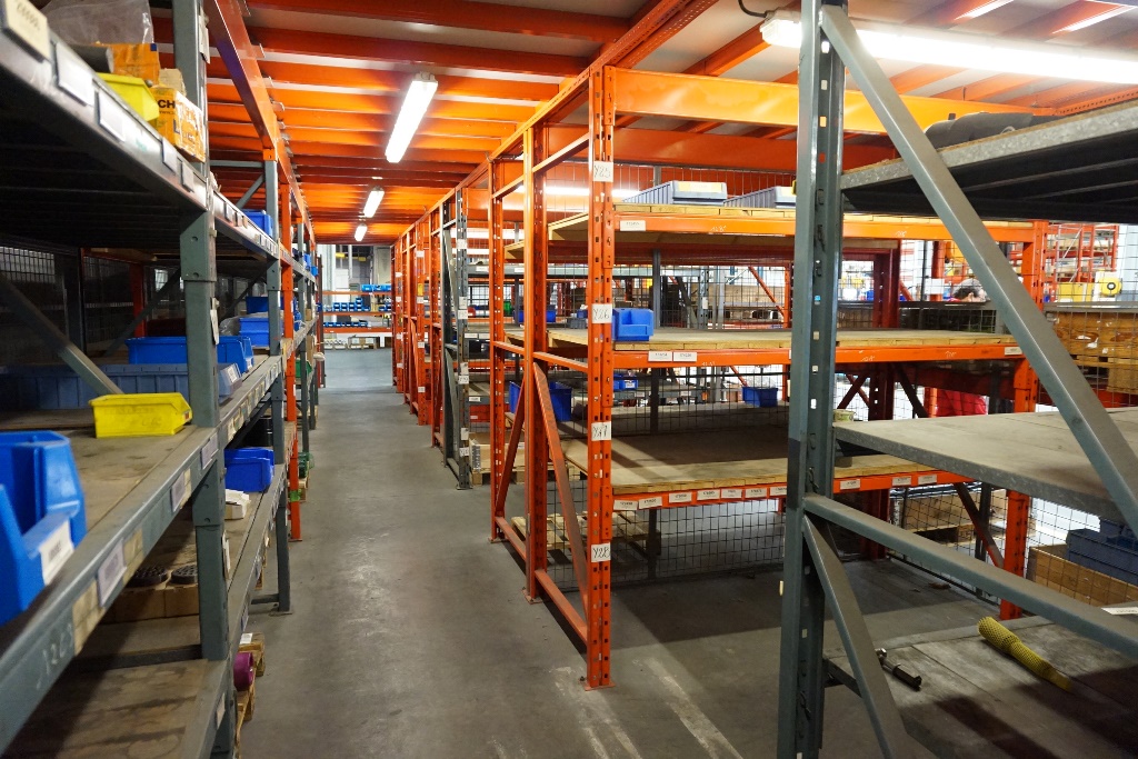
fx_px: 759
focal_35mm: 24
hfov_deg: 73.7
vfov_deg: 53.1
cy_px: 380
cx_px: 569
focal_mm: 16
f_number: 4
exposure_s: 1/60
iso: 3200
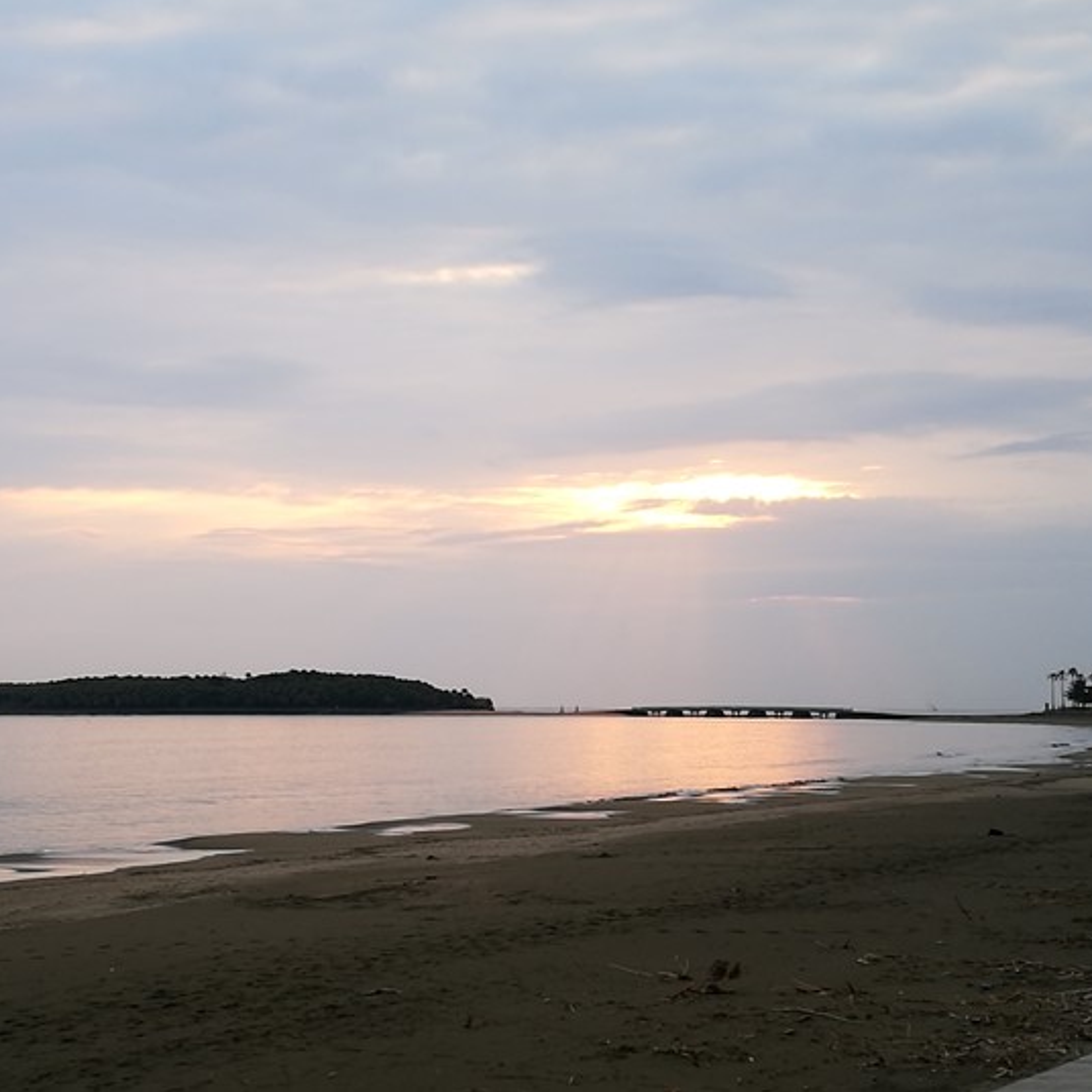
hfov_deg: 22.7
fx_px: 2712
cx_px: 387
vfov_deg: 22.8
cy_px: 544
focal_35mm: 76
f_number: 2.2
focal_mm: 4.5
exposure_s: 1/122
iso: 50
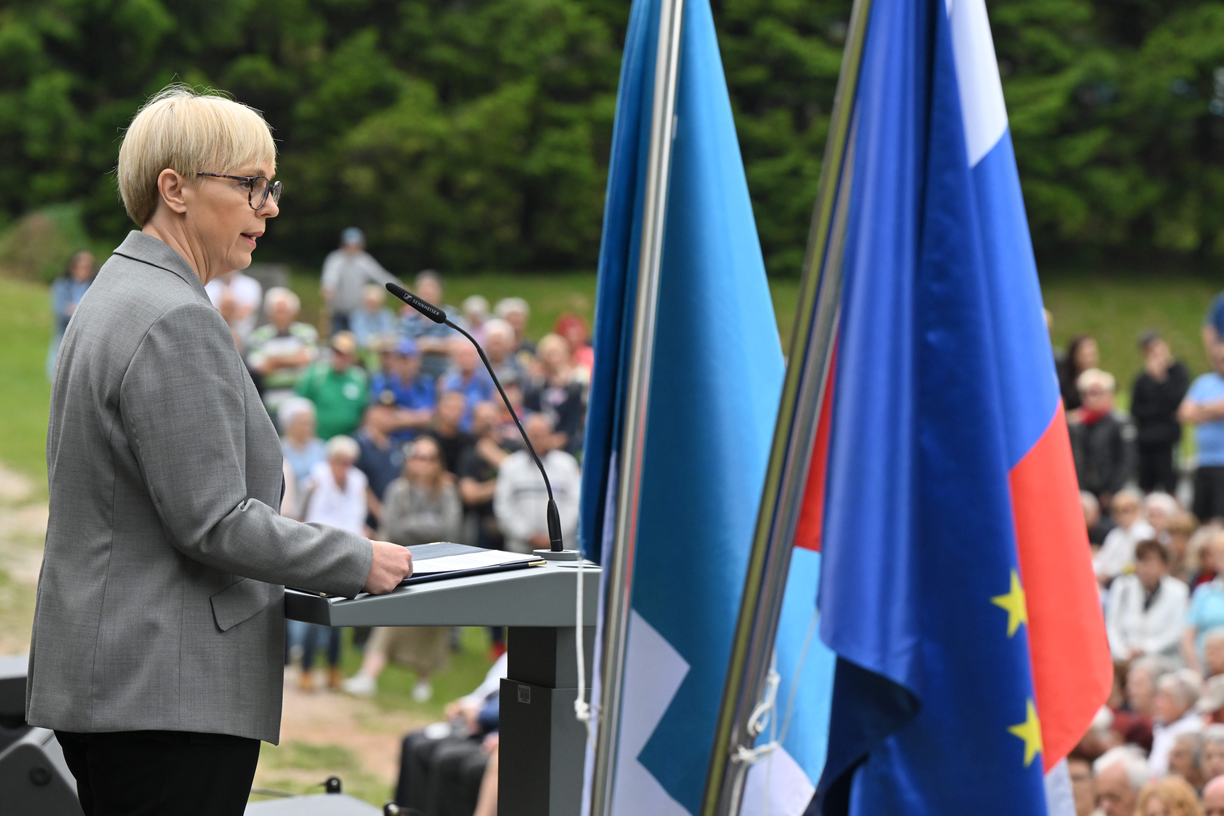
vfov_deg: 6.9
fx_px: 6799
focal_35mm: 200
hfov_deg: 10.3
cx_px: 612
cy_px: 408
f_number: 8
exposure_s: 1/800
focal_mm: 200
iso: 1250
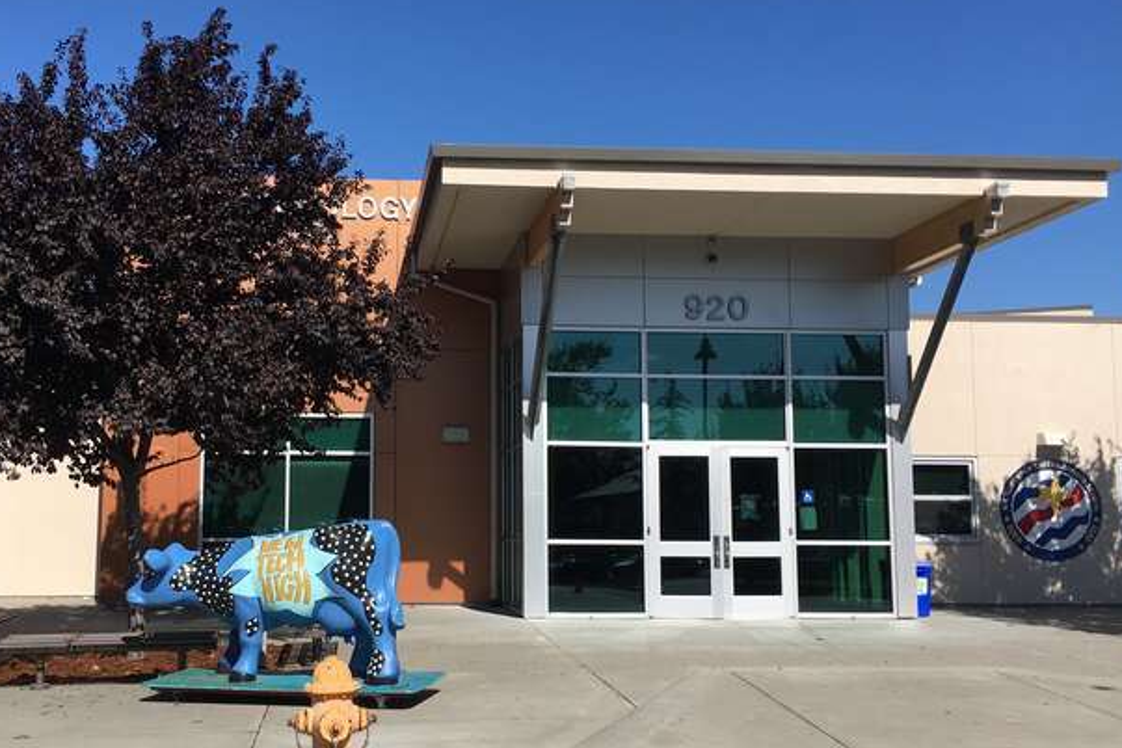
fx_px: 1247
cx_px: 456
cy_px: 385
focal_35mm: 40
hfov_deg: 48.2
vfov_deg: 33.4
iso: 25
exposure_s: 1/2481
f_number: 2.2
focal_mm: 4.15
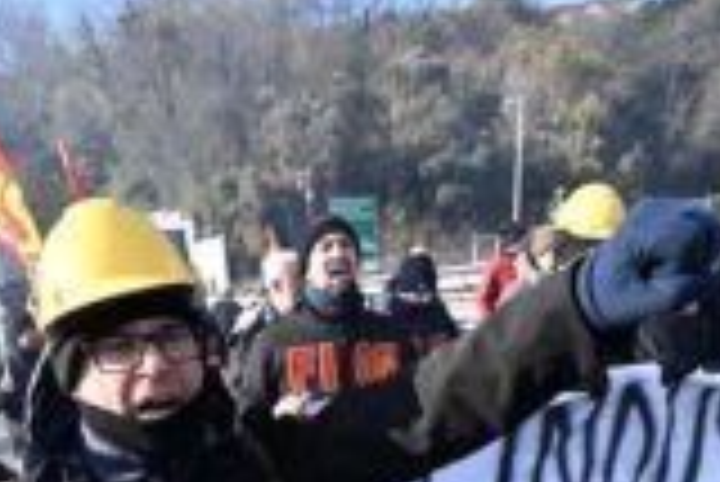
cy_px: 520
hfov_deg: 54.1
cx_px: 297
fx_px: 701
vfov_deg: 33.4
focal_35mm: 35
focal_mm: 14
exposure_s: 1/500
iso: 200
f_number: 5.6
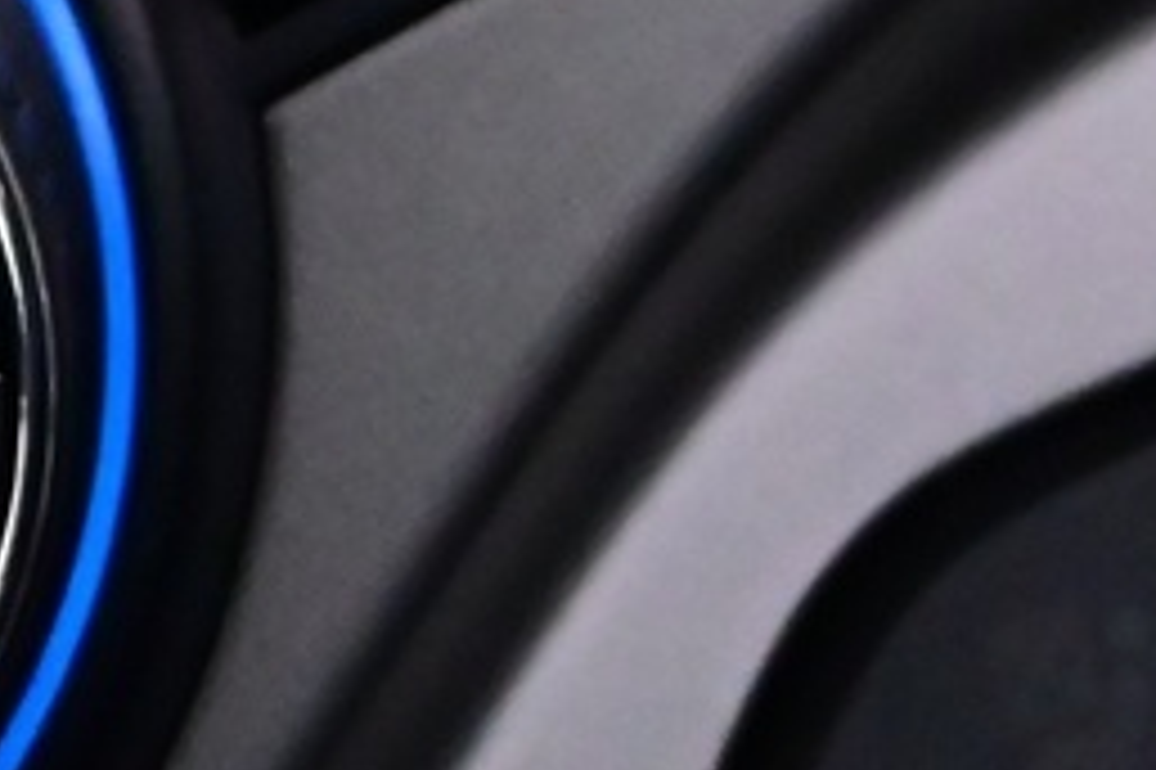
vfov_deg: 3.9
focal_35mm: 350
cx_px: -909
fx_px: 11236
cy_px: -581
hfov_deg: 5.8
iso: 4000
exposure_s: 1/25
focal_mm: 37
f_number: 5.3
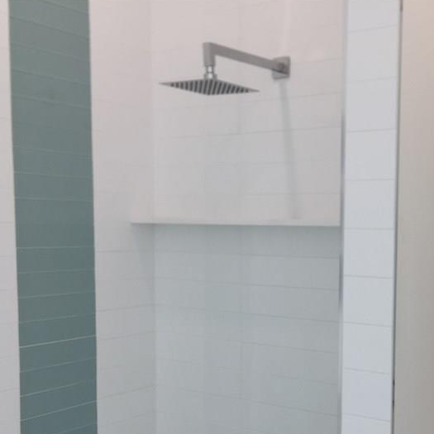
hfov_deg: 33.5
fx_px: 709
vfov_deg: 33.5
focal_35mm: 50
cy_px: 313
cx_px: 311
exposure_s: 1/120
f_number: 2.2
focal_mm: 4.15
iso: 32
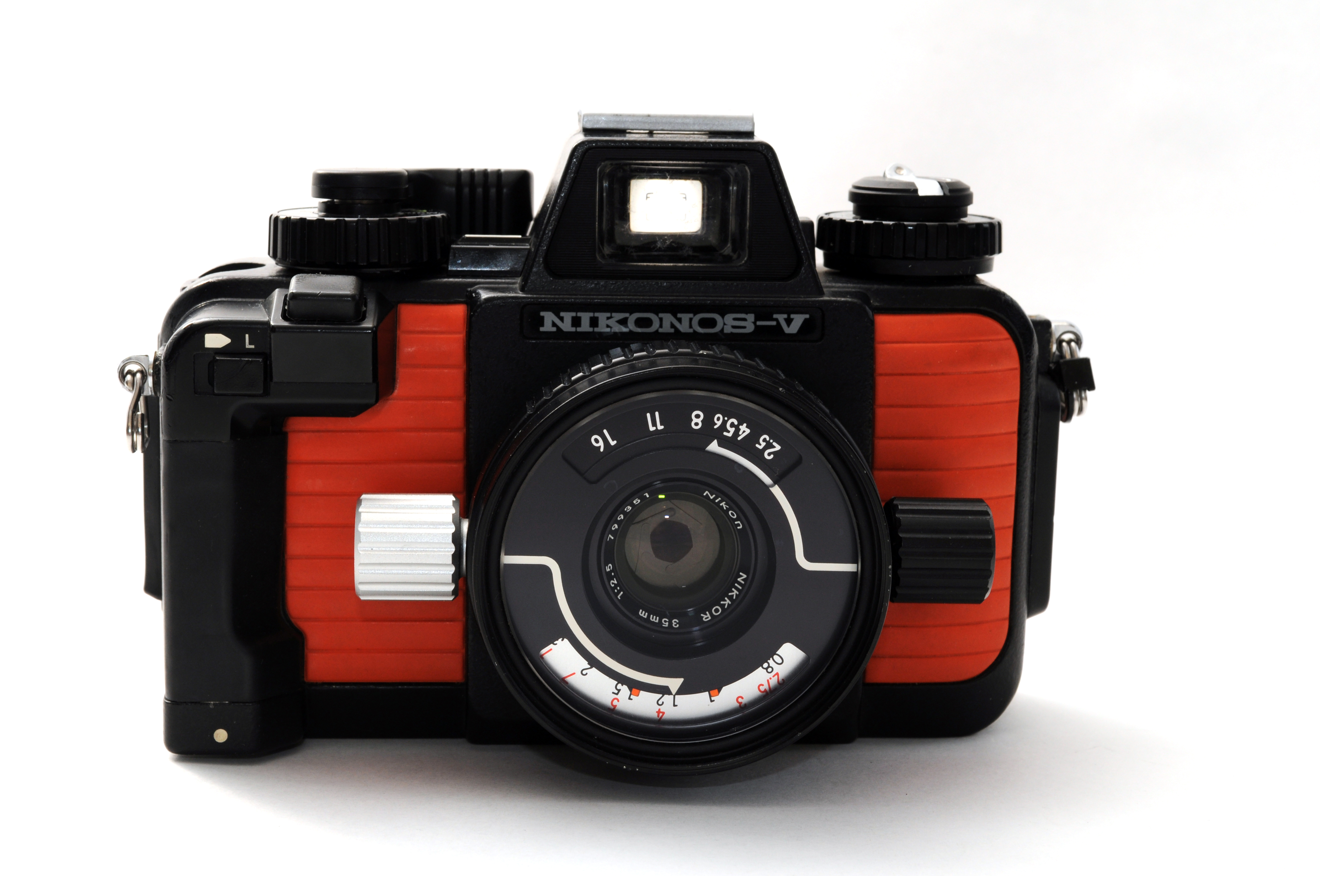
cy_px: 438
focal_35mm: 66
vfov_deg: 20.6
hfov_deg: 30.5
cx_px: 660
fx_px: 2417
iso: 200
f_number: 14
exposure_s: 1/200
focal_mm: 44
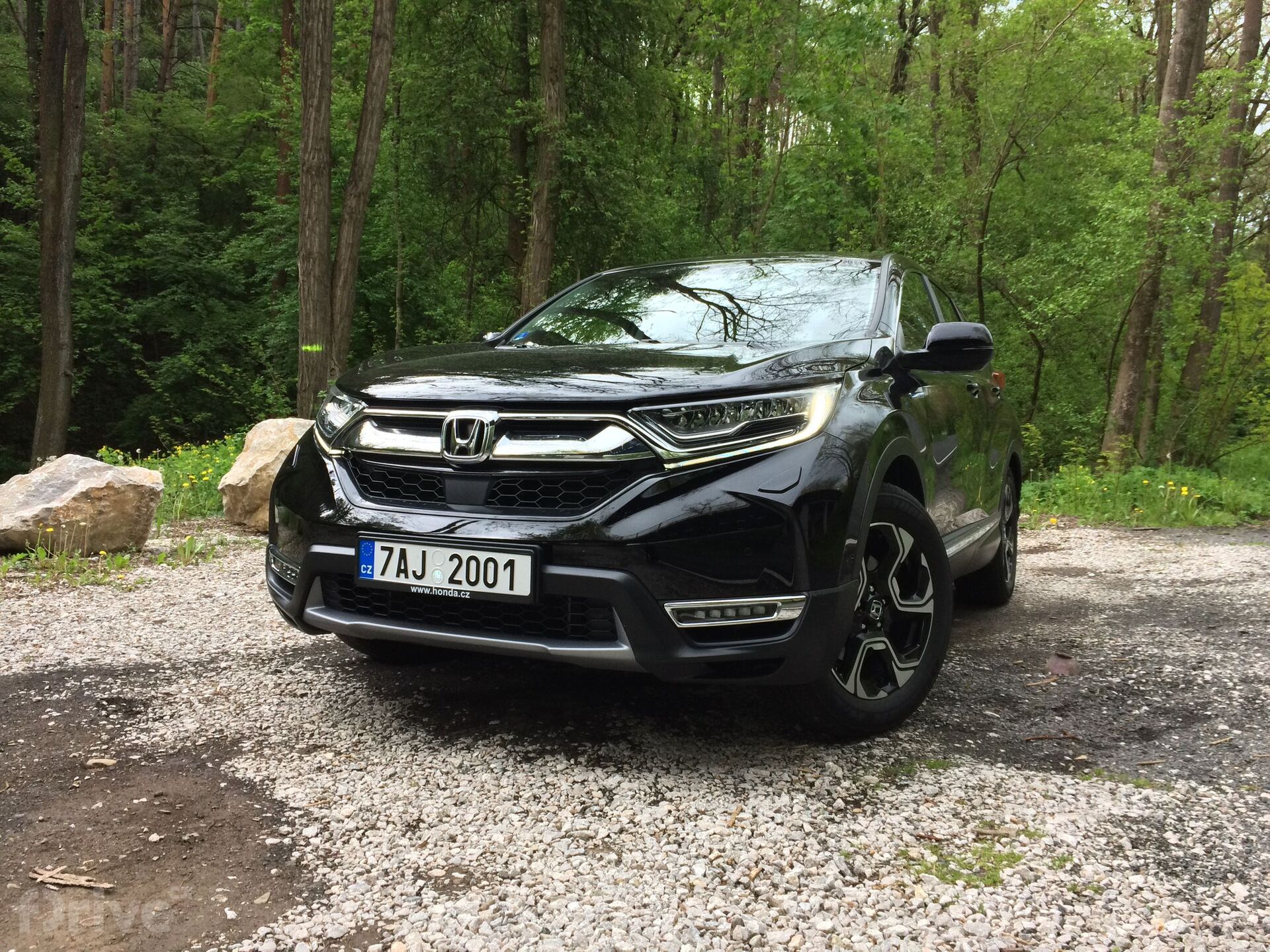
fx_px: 1064
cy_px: 476
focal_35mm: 29
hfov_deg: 61.7
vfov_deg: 48.2
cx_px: 635
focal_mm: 4.15
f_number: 2.2
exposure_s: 1/33
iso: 100
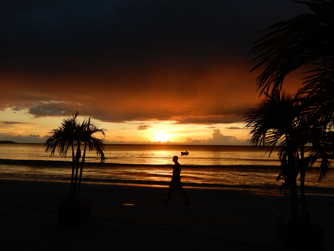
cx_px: 167
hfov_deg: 60.0
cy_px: 126
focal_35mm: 30
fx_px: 289
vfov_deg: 46.8
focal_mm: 5.4
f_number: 4
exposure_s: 1/250
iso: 125
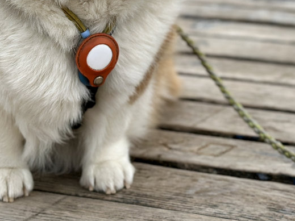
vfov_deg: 9.8
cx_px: 254
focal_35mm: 148
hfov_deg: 13.3
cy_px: -87
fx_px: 1261
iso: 80
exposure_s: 1/2160
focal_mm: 6.86
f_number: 1.78
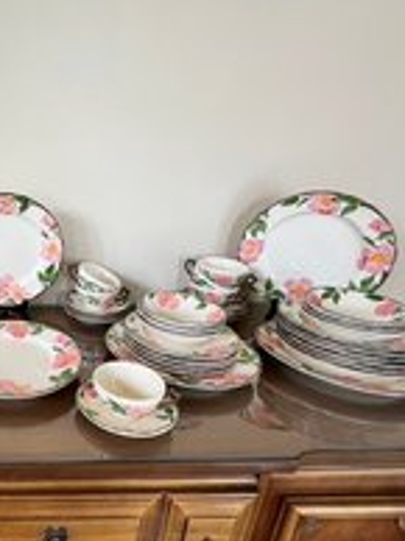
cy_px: 286
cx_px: 1
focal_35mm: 23
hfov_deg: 48.5
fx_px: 360
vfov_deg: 73.9
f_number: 1.8
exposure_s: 1/99
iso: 125
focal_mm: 1.57
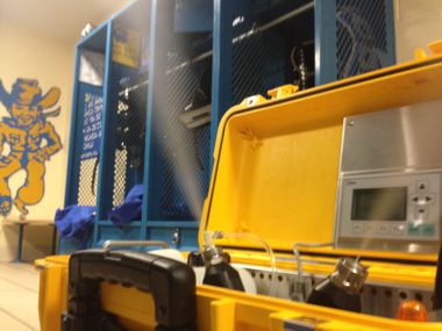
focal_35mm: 33
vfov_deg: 42.9
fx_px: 421
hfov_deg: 55.4
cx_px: 221
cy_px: 166
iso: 320
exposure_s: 1/20
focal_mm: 4.13
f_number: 2.4
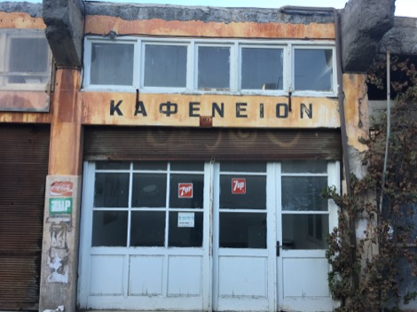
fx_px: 349
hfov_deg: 61.7
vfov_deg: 48.2
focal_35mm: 29
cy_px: 156
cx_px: 208
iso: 25
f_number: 2.2
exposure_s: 1/159
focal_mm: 4.15
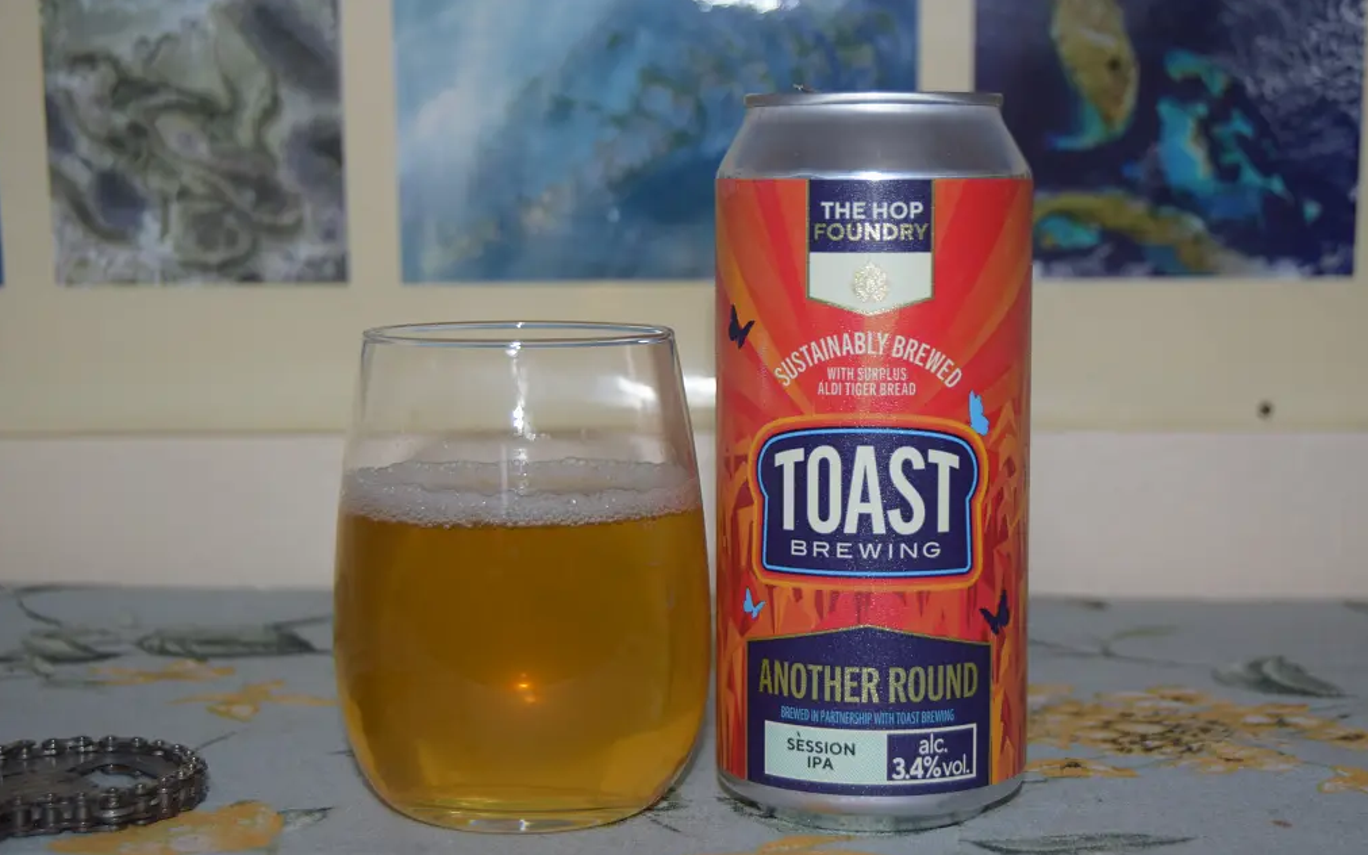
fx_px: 2423
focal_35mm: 65
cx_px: 687
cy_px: 457
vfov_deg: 20.0
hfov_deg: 31.5
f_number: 5
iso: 400
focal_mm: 42
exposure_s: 1/60
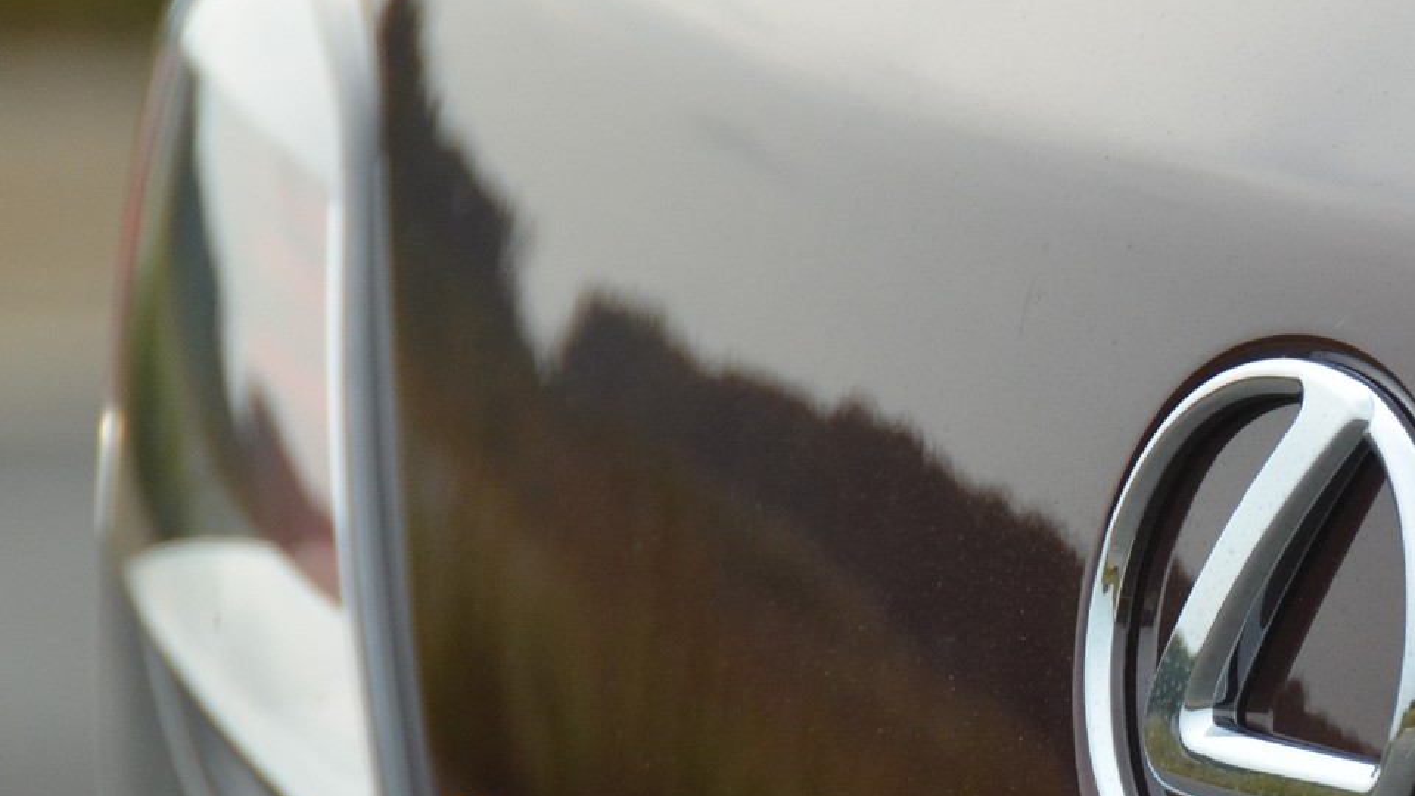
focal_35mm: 817
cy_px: 663
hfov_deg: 2.6
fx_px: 30654
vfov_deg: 1.5
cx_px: 1406
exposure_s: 1/1000
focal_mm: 200
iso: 560
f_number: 5.6
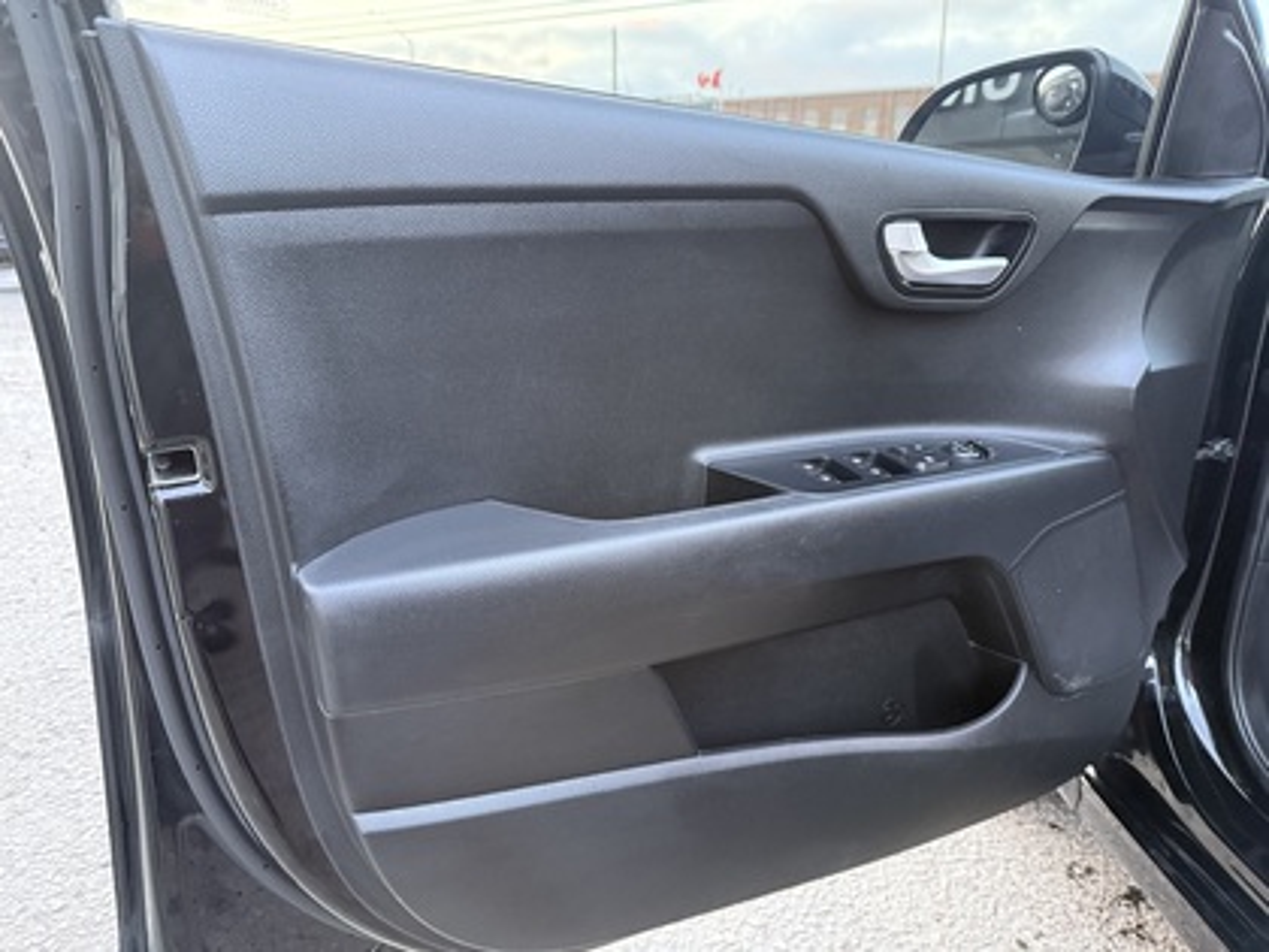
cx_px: 634
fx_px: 880
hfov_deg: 71.6
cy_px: 476
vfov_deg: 56.8
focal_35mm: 24
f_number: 1.78
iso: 1000
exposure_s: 1/40
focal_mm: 6.76
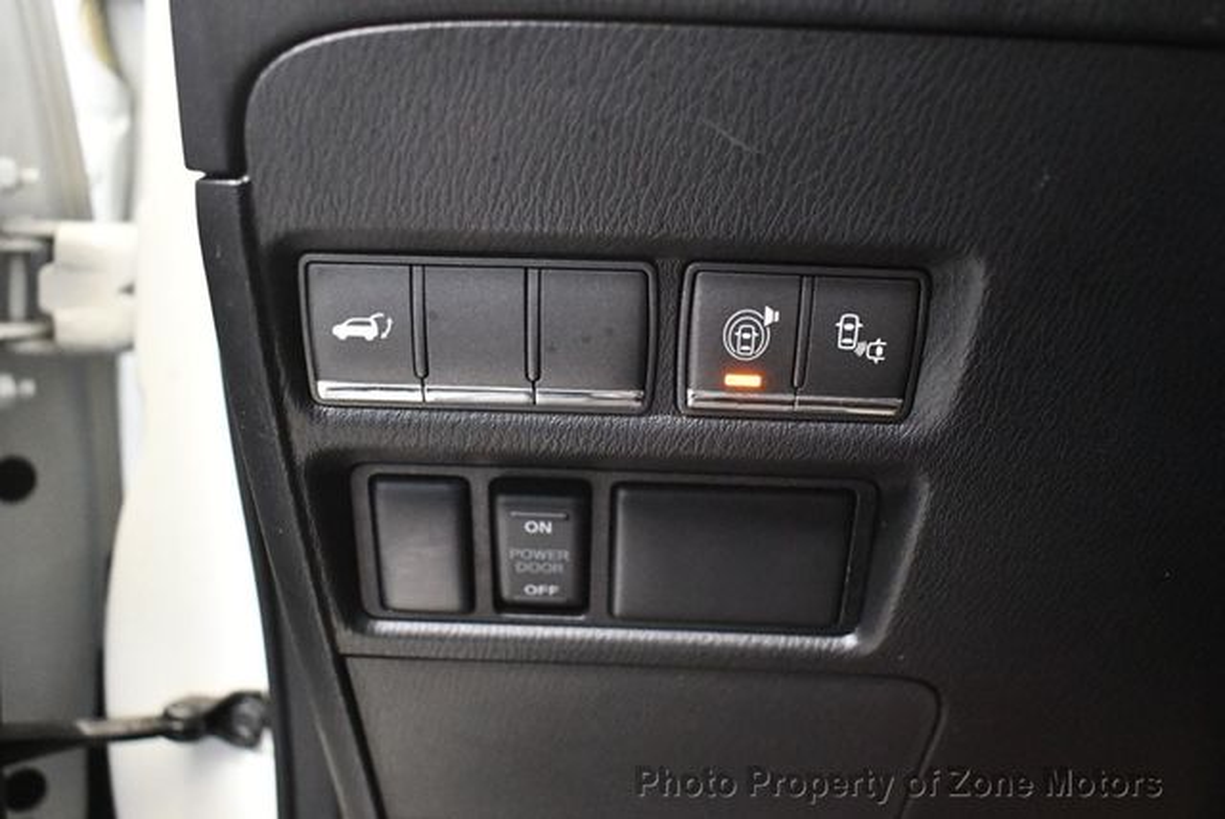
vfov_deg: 36.9
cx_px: 612
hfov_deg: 53.1
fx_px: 1226
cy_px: 410
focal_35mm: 36
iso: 7200
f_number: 3.5
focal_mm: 18
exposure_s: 1/60
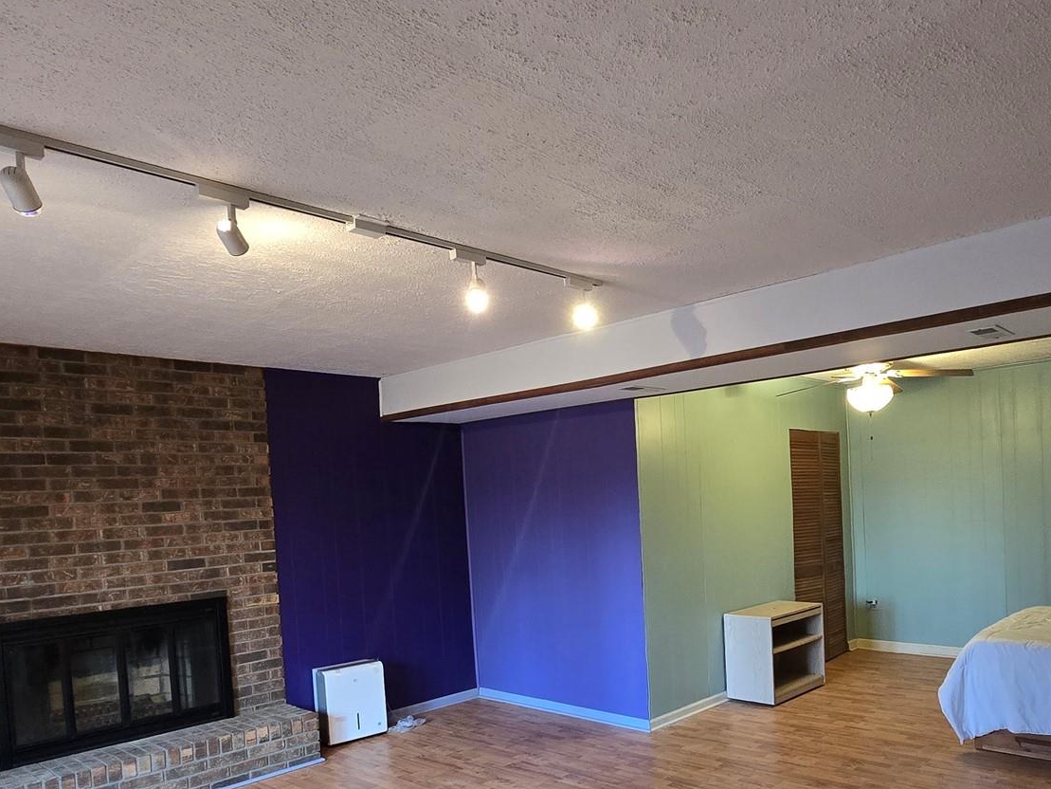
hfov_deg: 70.4
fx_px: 729
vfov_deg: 55.5
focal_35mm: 24
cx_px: 661
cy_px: 533
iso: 400
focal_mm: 2.2
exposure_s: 1/60
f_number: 2.2
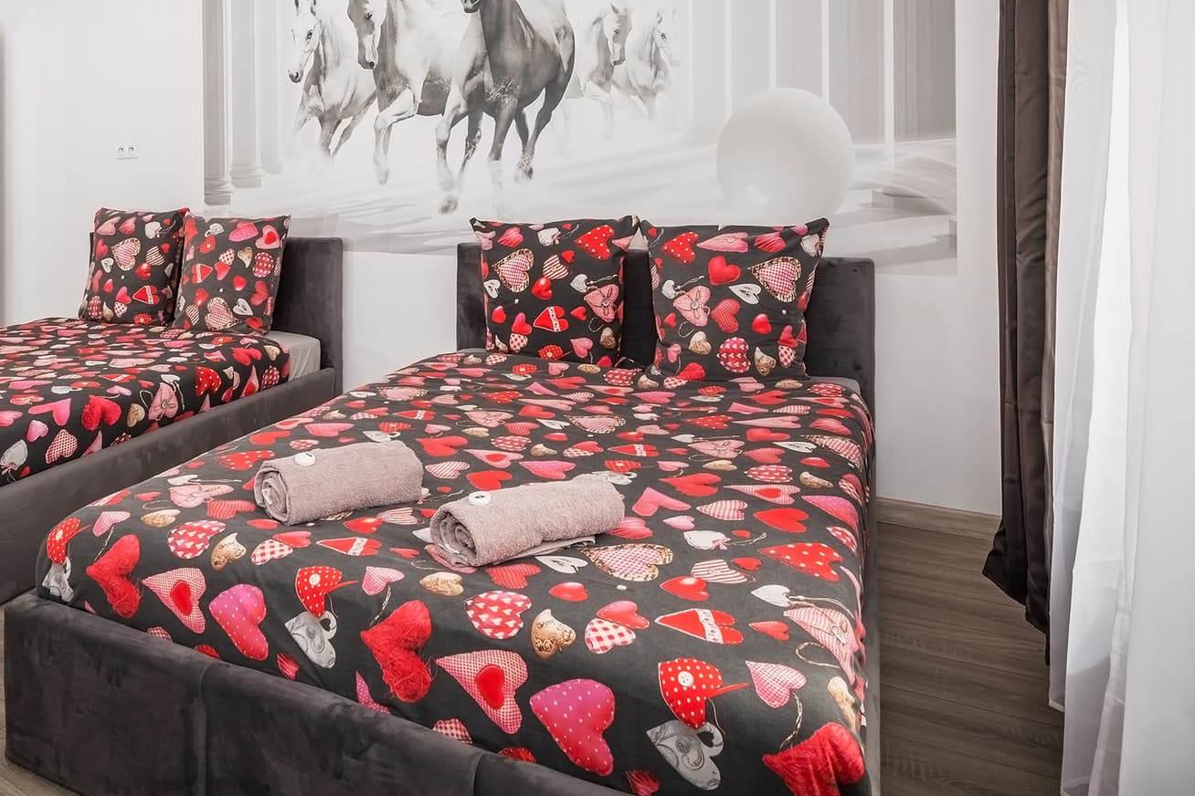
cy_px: 196
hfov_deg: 67.6
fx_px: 863
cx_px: 402
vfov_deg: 47.6
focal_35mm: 26
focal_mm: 17
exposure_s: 1/50
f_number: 9
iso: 200
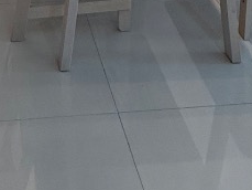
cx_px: 42
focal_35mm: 66
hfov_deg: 28.6
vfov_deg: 14.7
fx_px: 481
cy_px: -258
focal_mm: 2.22
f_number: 2.2
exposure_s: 1/100
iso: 160
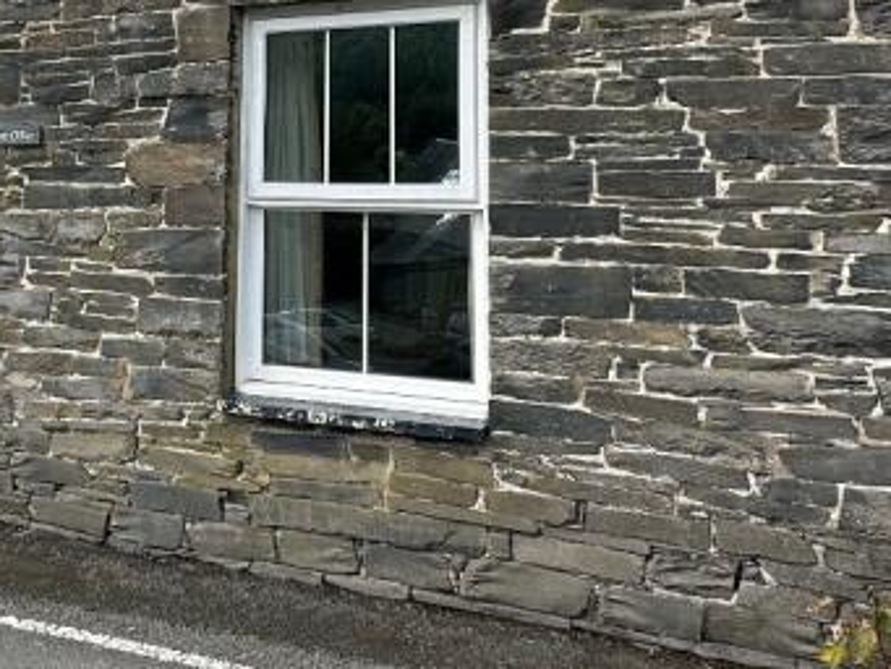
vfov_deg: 32.8
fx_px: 1081
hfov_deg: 43.4
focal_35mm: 42
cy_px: 84
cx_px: 227
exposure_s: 1/744
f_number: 2.2
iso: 50
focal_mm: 2.22
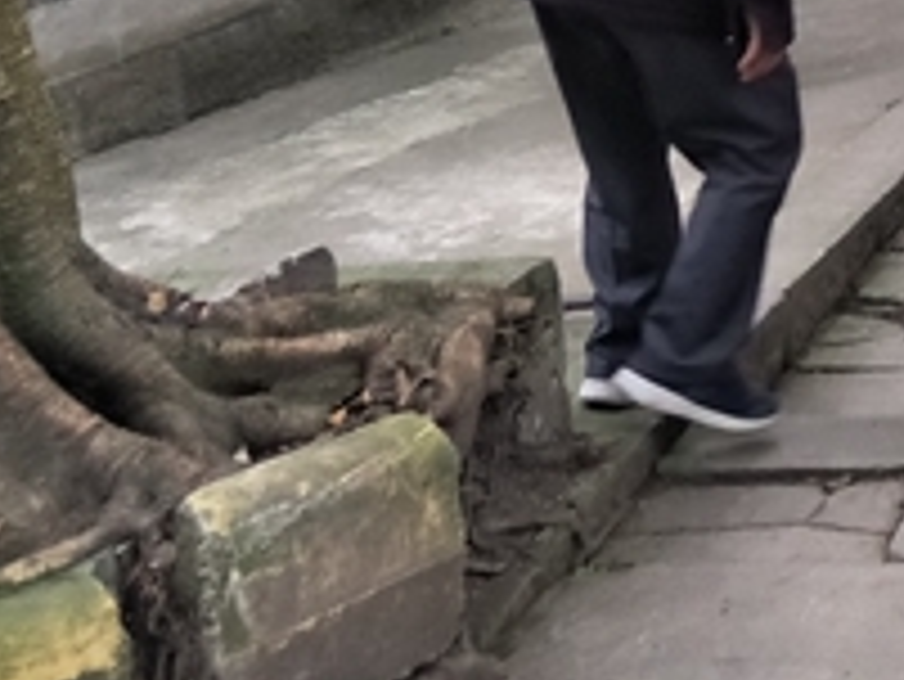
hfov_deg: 22.0
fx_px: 1829
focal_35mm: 70
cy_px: -189
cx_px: 1430
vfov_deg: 19.5
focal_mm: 3.79
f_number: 1.7
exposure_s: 1/33
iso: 163
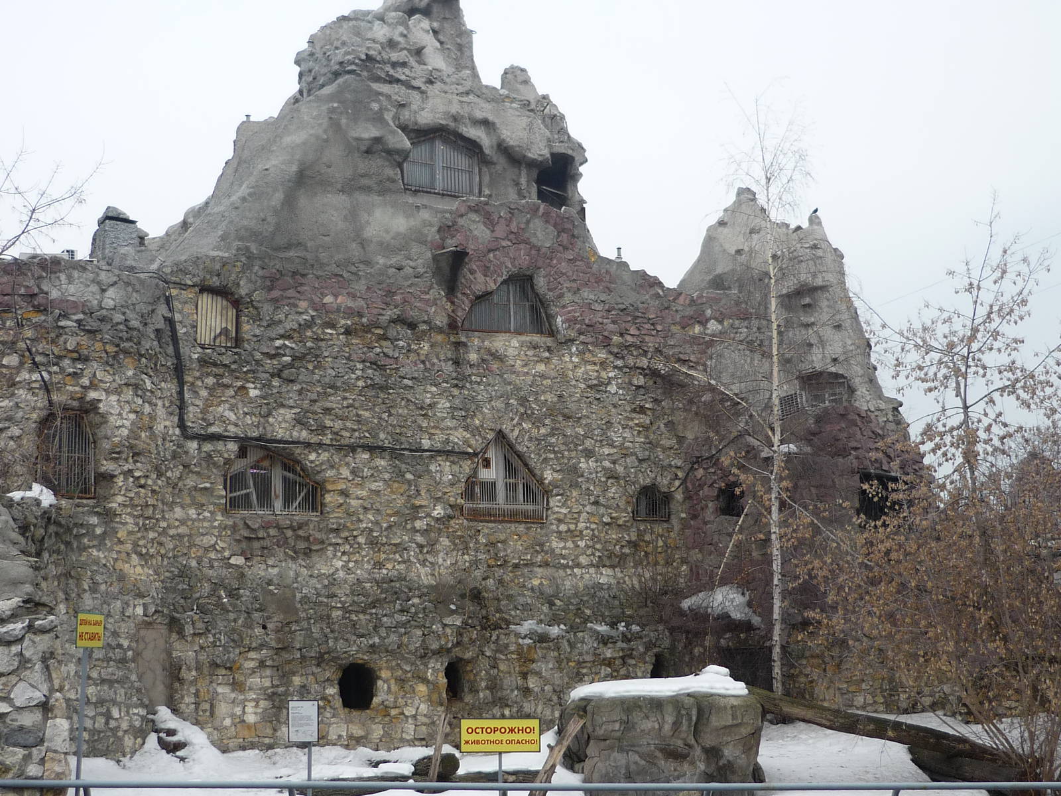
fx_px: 1410
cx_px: 530
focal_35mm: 46
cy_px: 398
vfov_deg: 31.5
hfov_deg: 41.2
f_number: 2.9
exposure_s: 1/400
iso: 100
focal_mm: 6
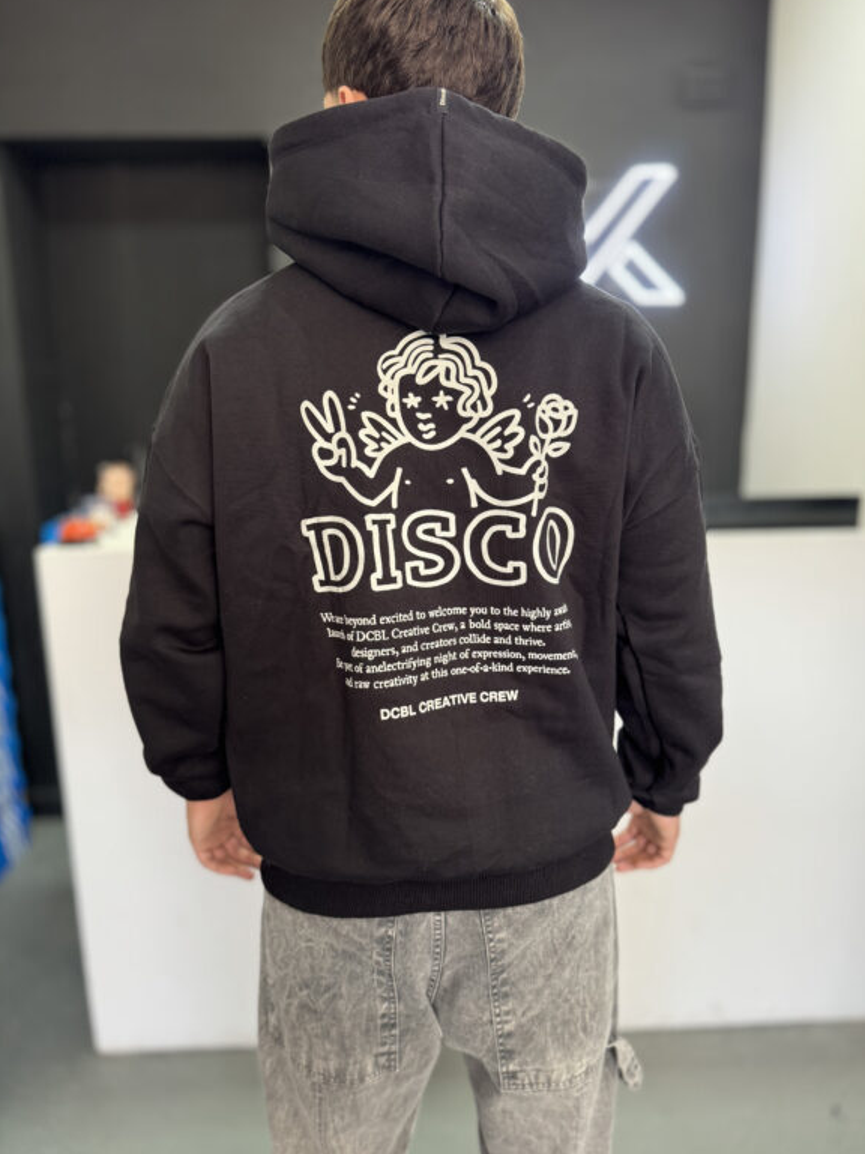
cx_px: 448
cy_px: 591
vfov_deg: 69.4
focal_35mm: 25
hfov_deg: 54.9
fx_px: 833
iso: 200
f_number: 1.78
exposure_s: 1/96
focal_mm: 6.76
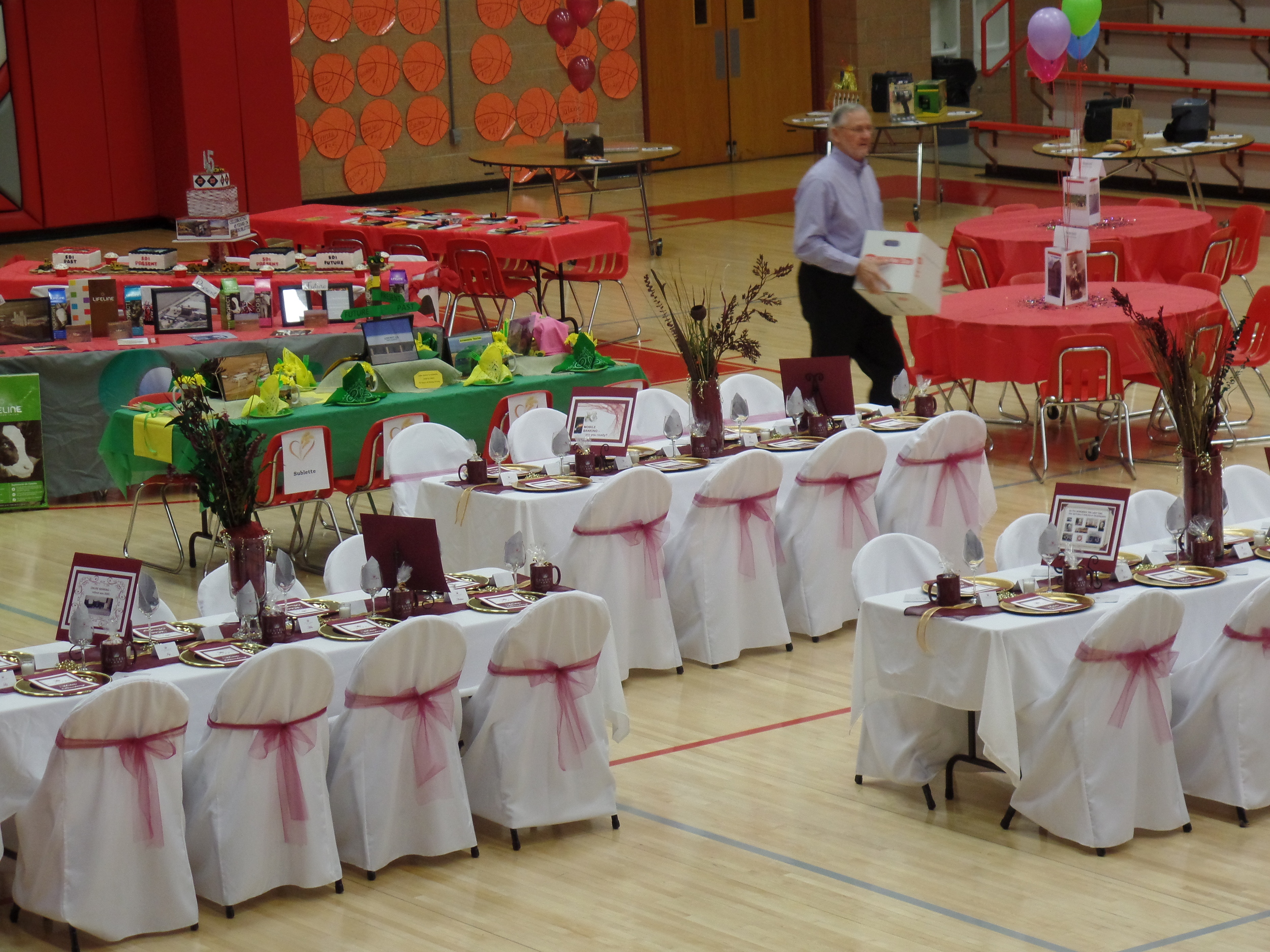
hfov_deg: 17.3
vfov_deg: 13.0
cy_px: 476
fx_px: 4182
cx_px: 635
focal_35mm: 114
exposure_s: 1/45
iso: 320
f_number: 4
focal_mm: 20.3
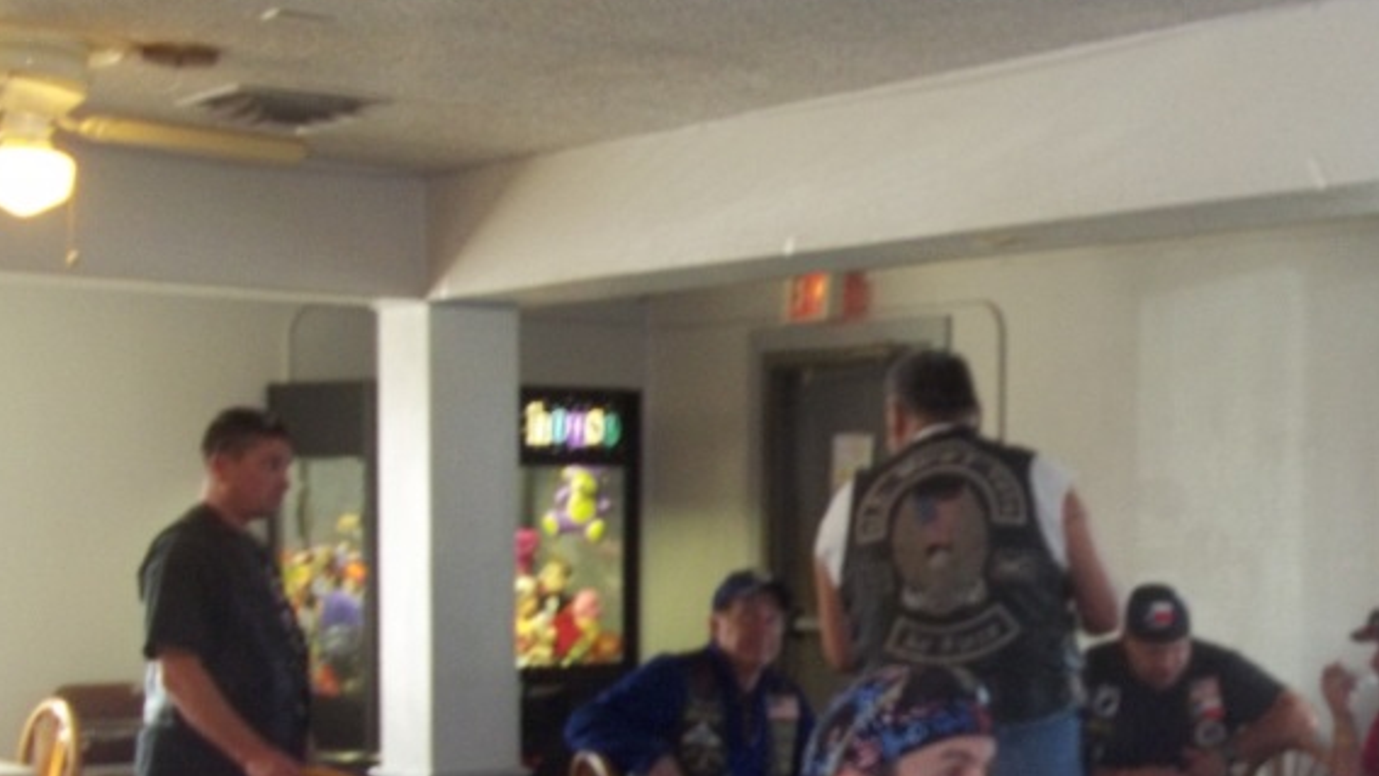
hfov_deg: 32.5
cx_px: 1077
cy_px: 664
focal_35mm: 63
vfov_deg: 18.9
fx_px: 2304
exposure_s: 1/30
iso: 160
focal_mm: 5.7
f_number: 2.9
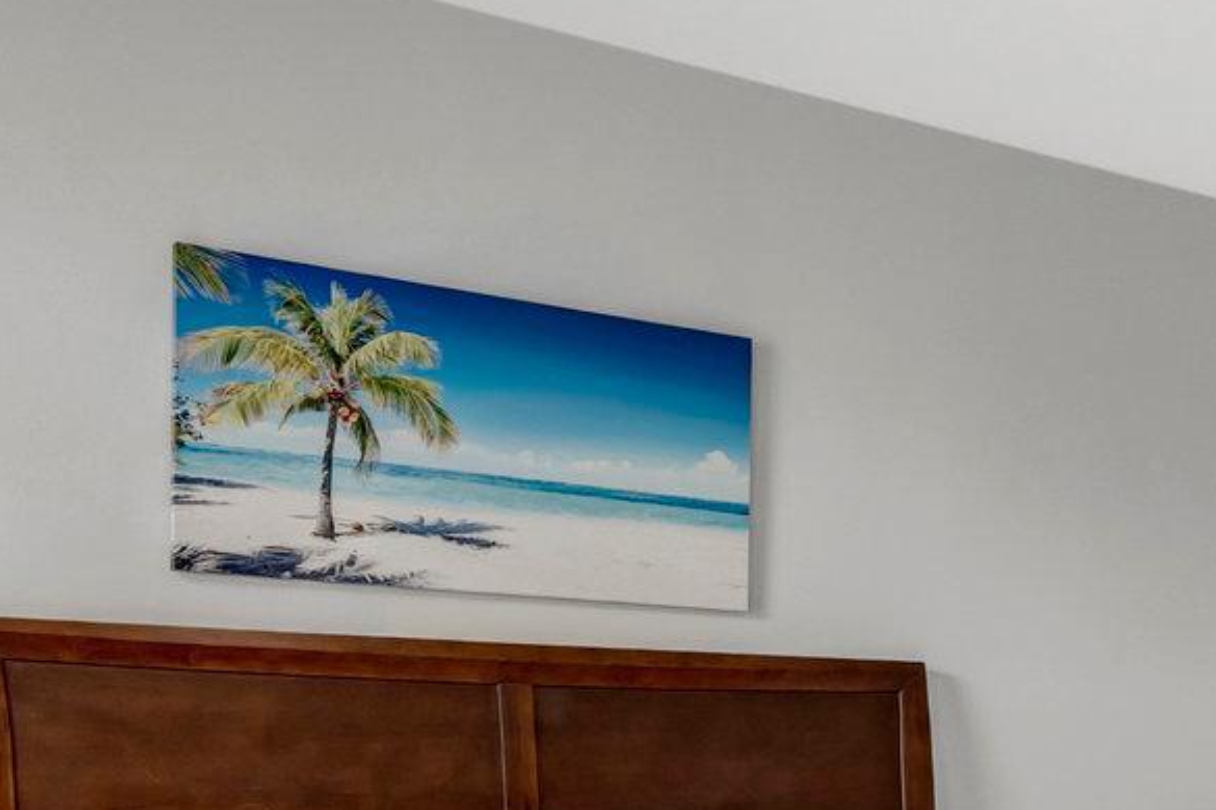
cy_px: 824
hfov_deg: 34.0
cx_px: 1060
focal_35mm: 56
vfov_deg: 23.1
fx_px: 1891
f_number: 8
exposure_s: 1/60
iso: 1250
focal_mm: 16
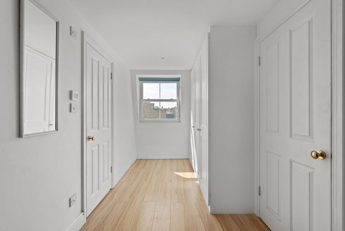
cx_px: 172
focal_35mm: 15
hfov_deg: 100.4
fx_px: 144
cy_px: 116
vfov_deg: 77.4
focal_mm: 15
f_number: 6.3
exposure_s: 1/160
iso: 500
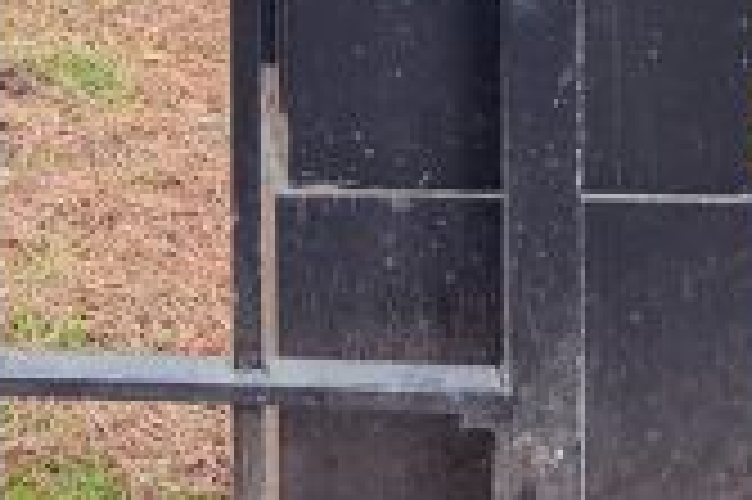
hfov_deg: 12.8
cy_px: -588
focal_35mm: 154
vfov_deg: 8.3
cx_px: -297
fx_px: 3214
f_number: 1.8
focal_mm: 5.4
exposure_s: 1/100
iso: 250
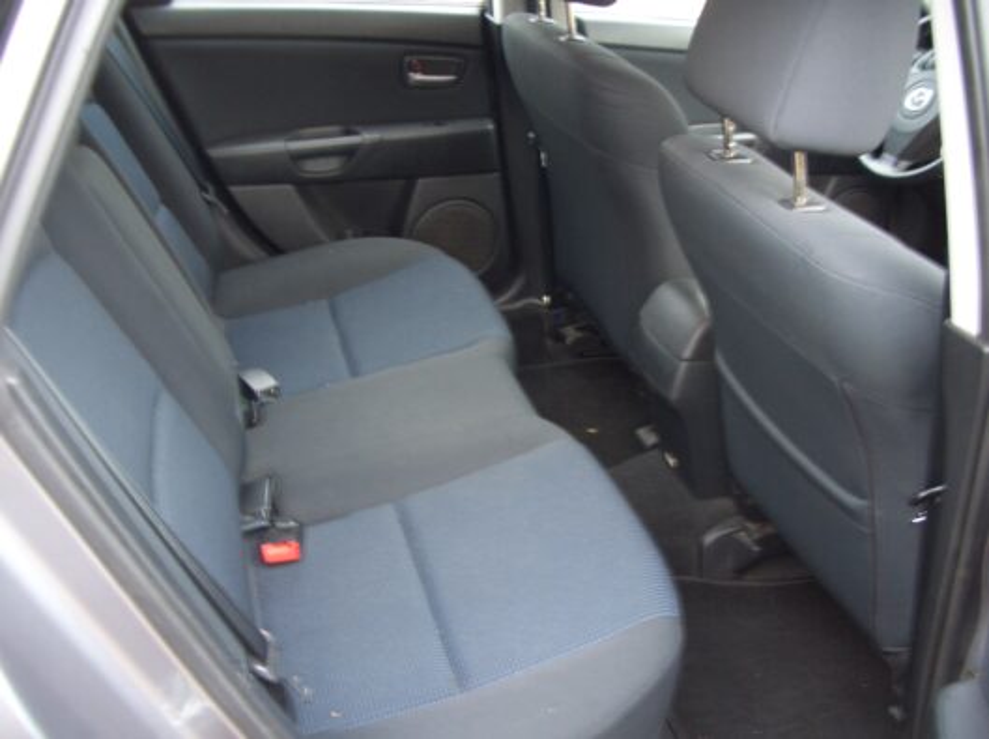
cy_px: 370
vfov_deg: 40.6
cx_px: 494
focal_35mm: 35
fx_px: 998
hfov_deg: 52.7
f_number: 2.6
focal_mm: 5.8
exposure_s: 1/8
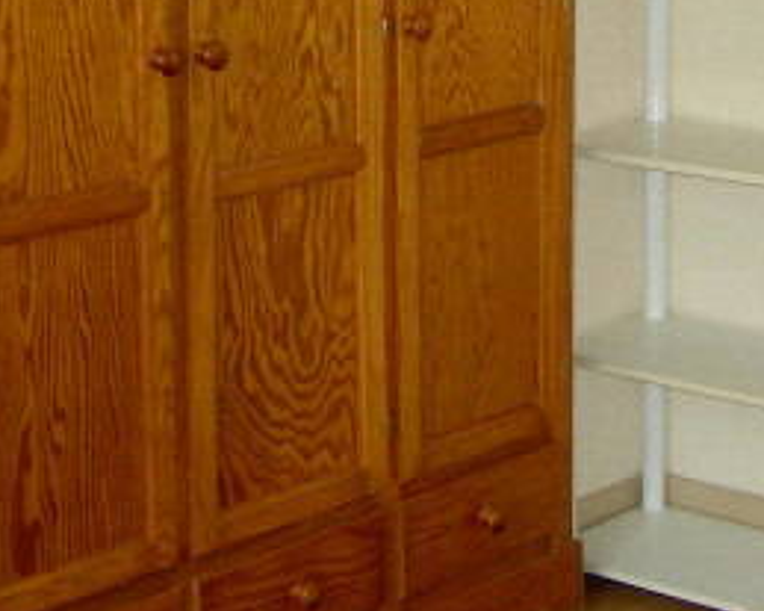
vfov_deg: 15.8
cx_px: 776
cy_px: -89
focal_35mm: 94
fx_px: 2125
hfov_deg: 19.7
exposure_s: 1/59.5
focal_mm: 8
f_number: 2.8
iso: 100
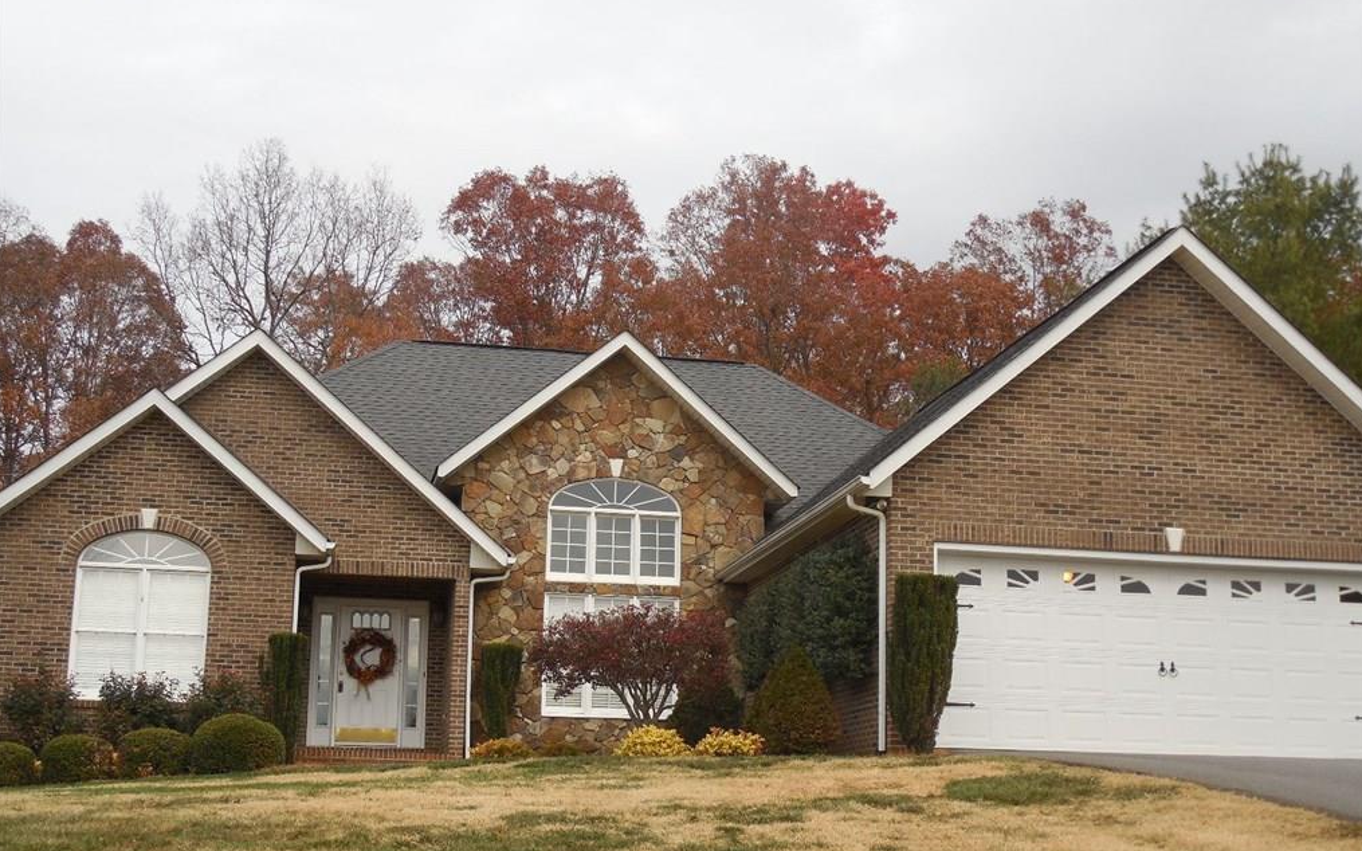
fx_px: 1707
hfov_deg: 43.5
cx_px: 683
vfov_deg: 27.9
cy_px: 498
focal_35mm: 46
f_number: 3.9
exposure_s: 1/400
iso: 125
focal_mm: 7.8
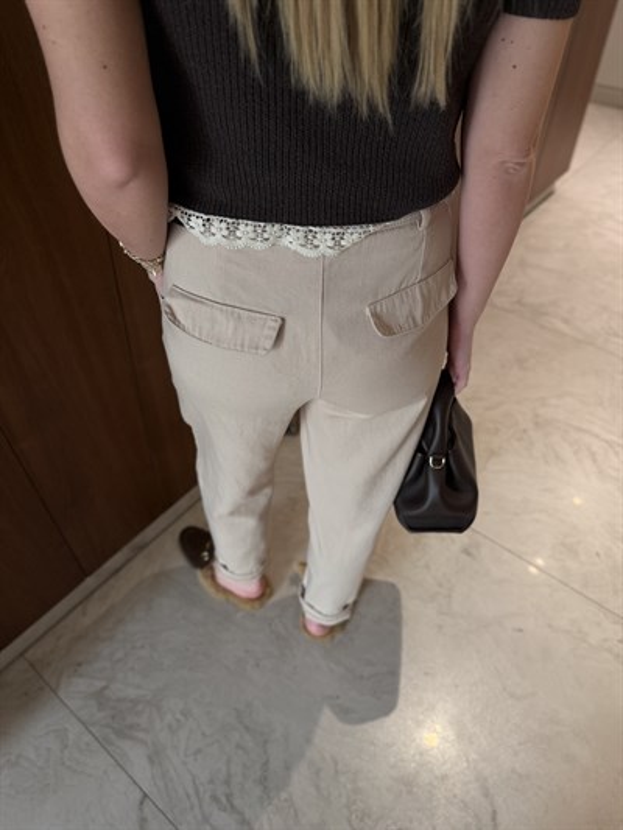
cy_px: 415
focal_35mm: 24
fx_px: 576
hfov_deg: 56.8
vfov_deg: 71.6
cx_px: 312
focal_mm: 6.76
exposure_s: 1/50
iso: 125
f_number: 1.78
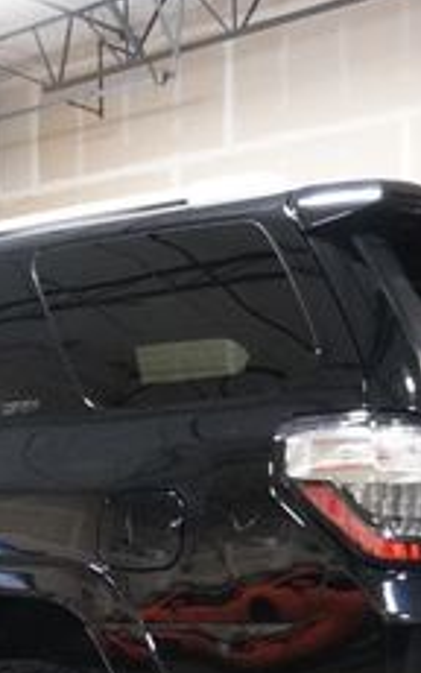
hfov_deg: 15.1
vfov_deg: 24.0
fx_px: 1558
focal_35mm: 85
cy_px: 541
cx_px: -12
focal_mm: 20
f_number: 4
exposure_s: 1/125
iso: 6400
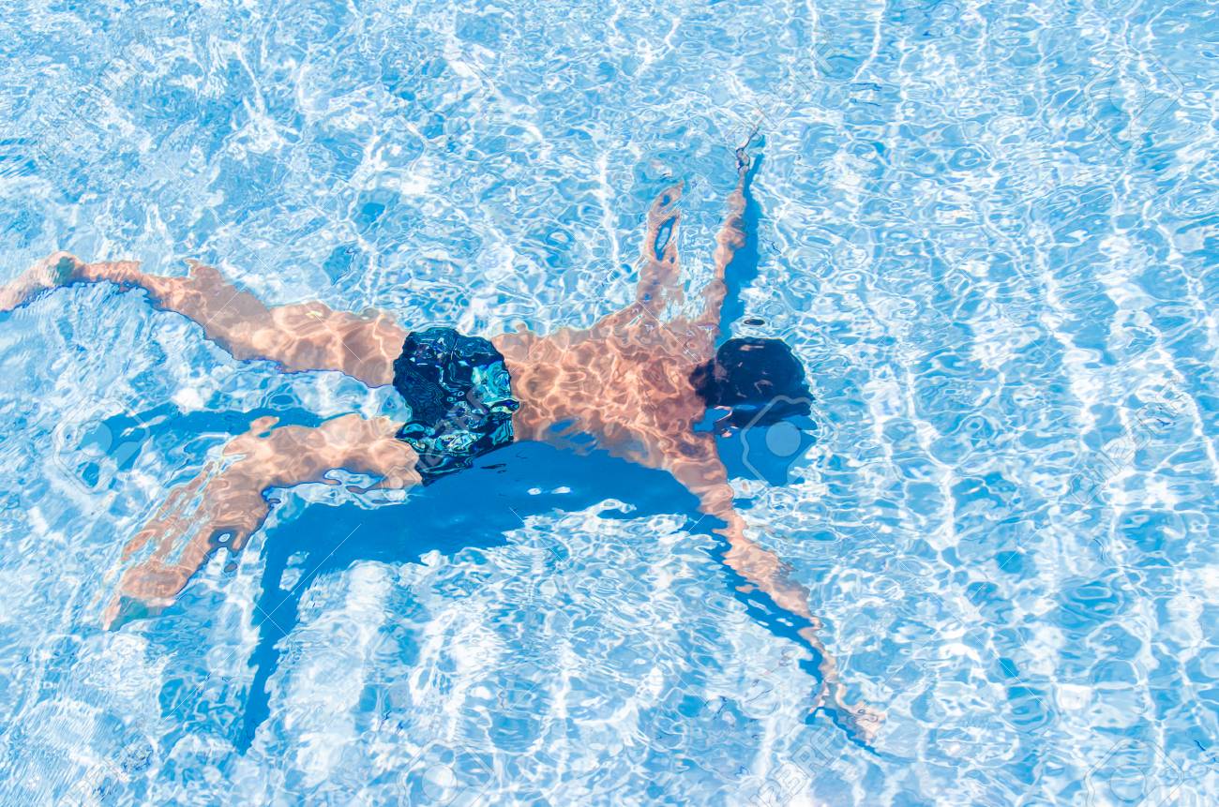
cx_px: 610
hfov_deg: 49.6
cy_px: 404
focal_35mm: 39
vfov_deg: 34.1
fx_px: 1318
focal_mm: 26
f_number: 7.1
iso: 100
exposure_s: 1/400
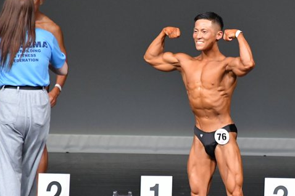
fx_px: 4577
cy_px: 141
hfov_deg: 3.7
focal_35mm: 559
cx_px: 231
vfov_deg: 2.5
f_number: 5.6
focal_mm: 230
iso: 5000
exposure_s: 1/400
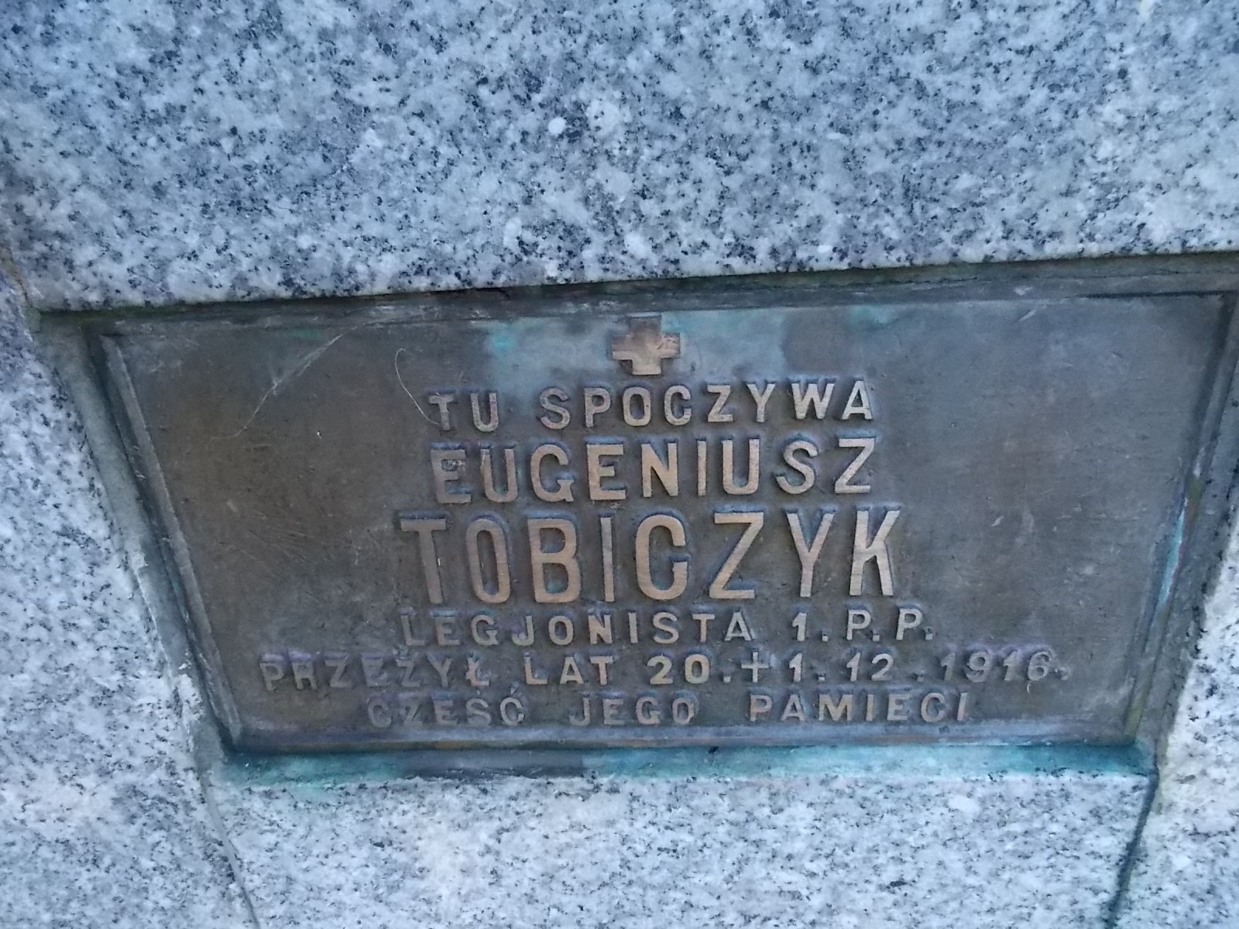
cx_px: 620
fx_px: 931
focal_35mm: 26
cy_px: 464
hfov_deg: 67.3
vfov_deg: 53.1
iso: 400
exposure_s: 1/200
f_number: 3.2
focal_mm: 4.6
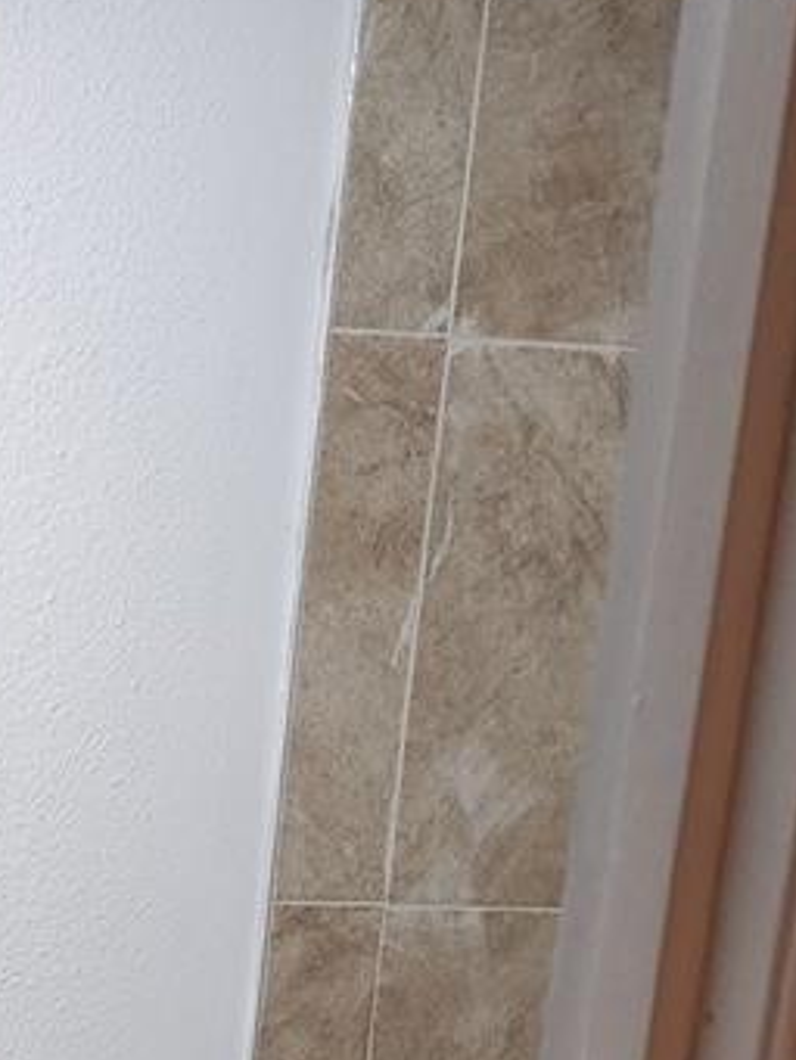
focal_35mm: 81
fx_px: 2482
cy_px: 1620
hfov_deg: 16.6
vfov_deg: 20.4
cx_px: -386
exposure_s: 1/120
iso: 640
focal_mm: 6.4
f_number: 1.8
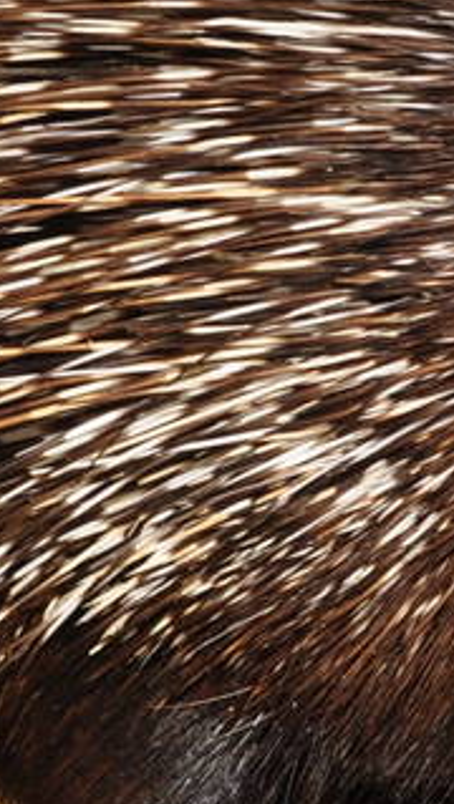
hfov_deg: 2.1
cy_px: 442
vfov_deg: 3.7
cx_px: 426
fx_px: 12589
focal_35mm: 590
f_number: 5.6
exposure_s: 1/500
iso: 200
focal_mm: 75
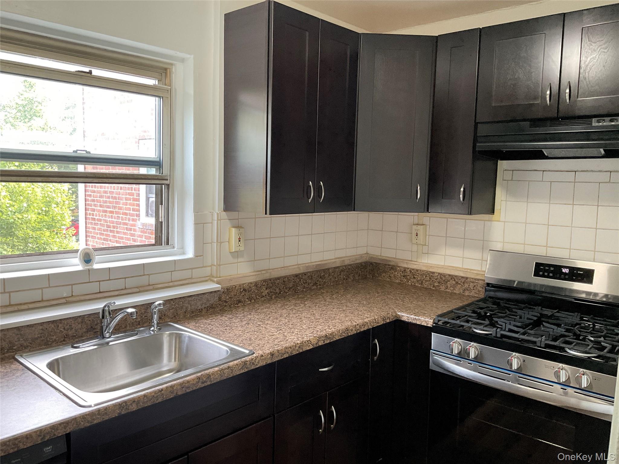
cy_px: 232
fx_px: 519
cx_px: 310
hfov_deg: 61.7
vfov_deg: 48.2
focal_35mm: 29
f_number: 1.8
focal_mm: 3
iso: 100
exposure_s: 1/60
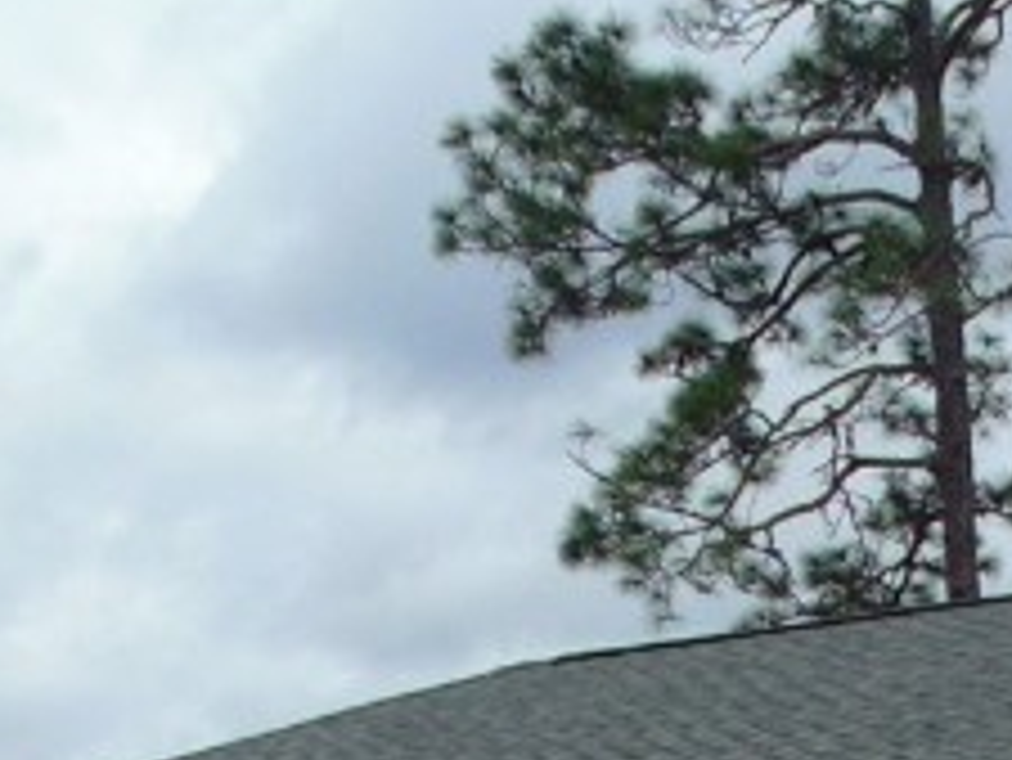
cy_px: 1677
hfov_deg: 19.3
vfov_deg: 12.4
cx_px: 882
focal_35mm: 100
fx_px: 2925
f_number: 9.7
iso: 80
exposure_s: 1/160
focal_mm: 4
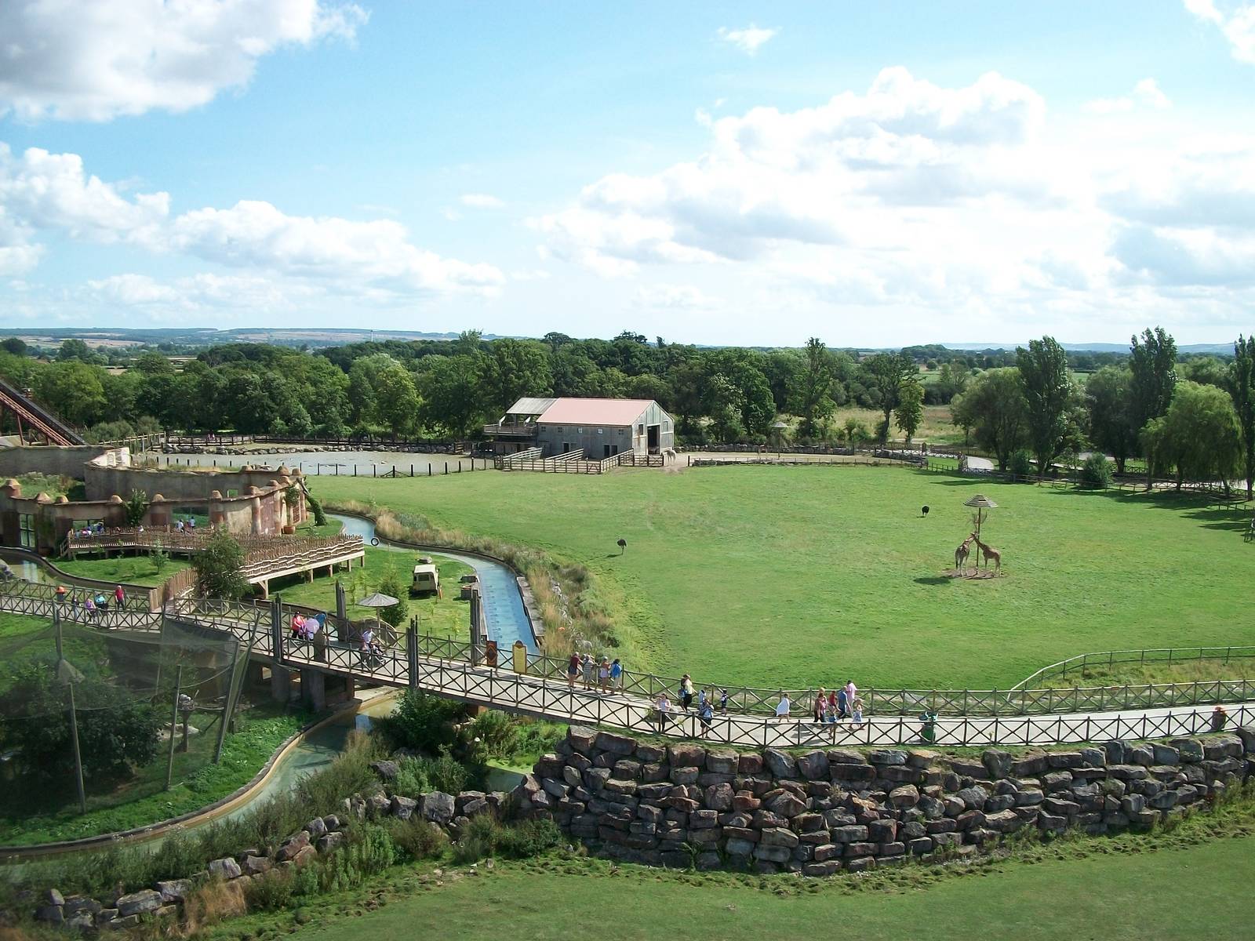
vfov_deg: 44.2
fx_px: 1160
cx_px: 628
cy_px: 470
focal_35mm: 32
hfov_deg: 56.8
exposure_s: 1/320
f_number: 5.5
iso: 80
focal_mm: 5.7
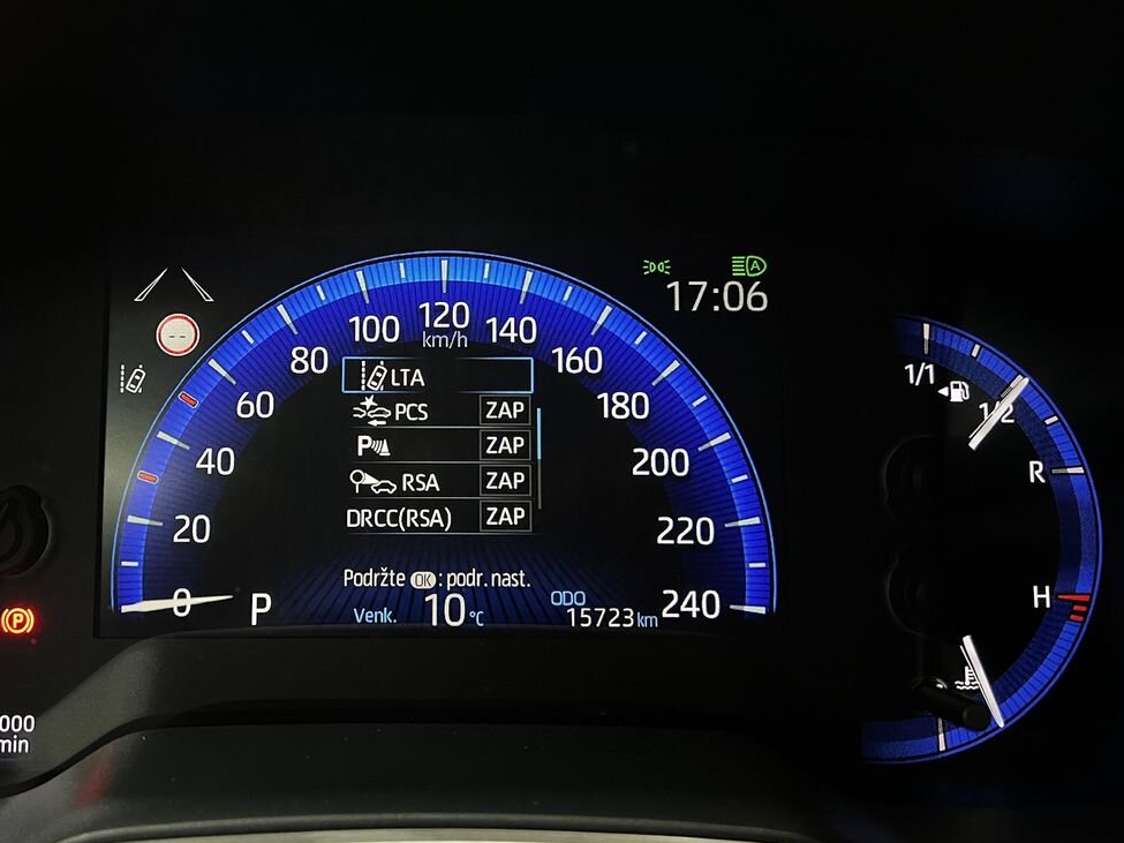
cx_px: 442
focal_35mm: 32
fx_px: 1039
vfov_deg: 44.1
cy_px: 378
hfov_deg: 56.3
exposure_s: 1/28
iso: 1000
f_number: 1.5
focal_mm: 5.7
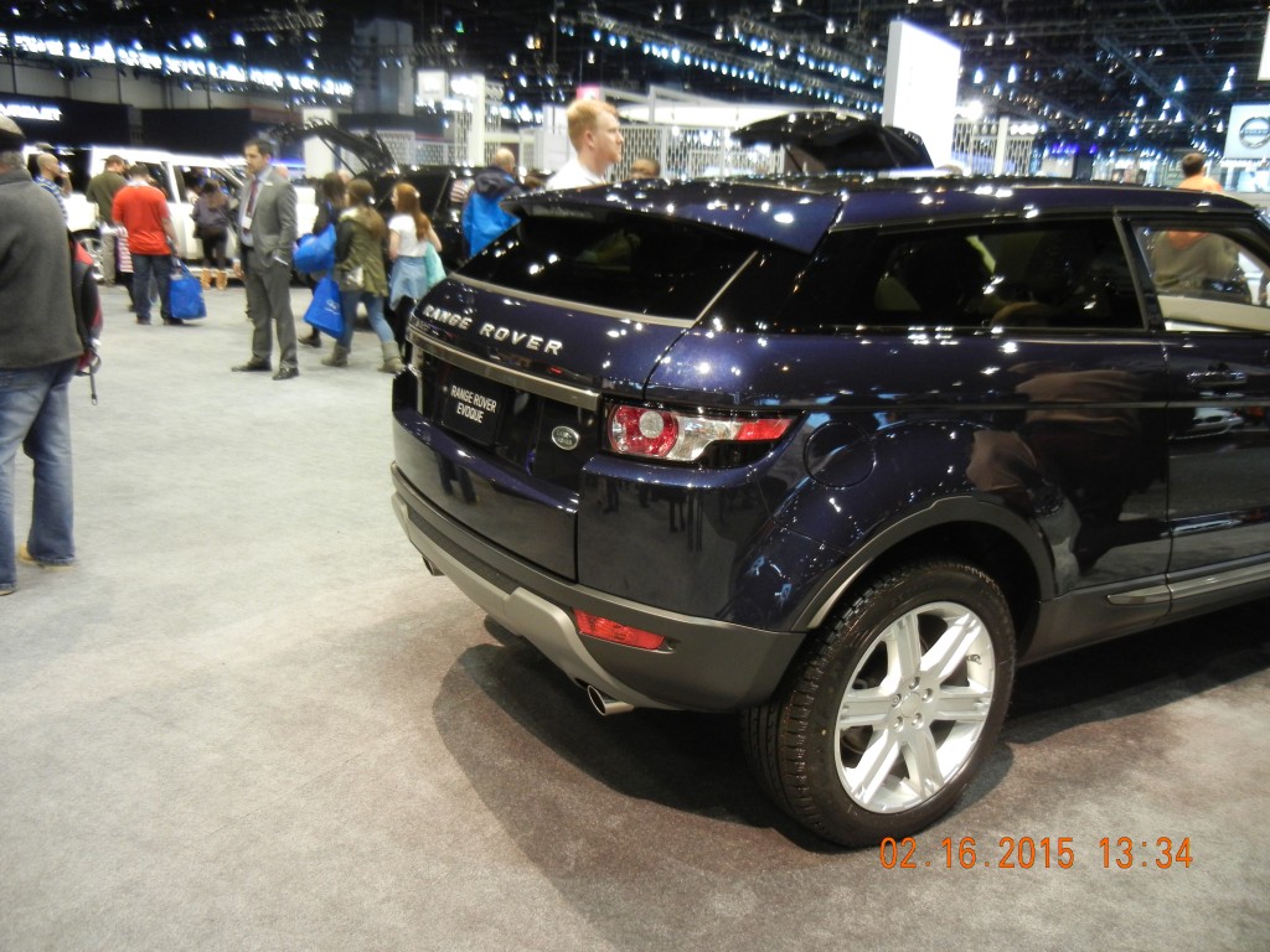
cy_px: 476
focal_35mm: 30
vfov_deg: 46.8
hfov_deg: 60.0
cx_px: 635
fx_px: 1101
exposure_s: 1/36.3
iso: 400
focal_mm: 5.4
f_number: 3.5
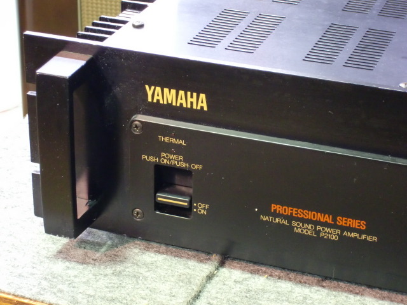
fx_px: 1093
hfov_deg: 21.1
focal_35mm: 93
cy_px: 152
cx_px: 204
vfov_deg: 15.9
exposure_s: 1/4
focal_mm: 16.5
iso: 400
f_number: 5.2
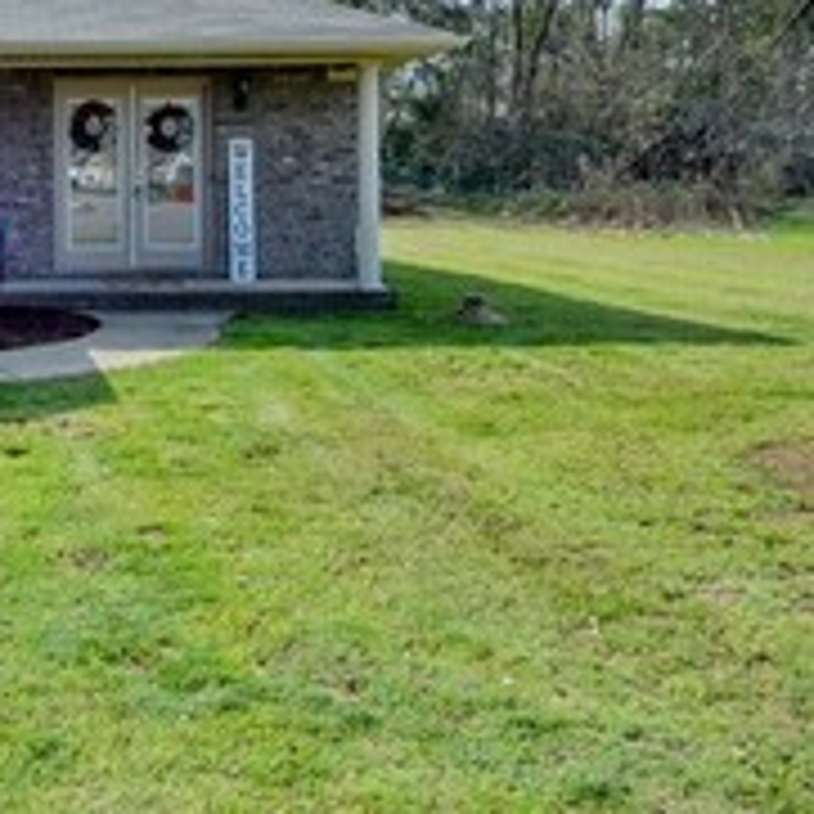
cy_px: 196
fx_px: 1197
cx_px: -49
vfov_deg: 36.6
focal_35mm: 45
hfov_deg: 33.4
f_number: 22
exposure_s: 1/60
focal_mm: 15
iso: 400
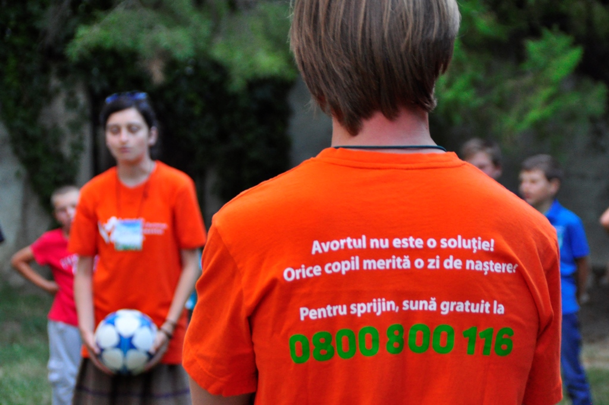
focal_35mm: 129
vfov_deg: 10.6
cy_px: 202
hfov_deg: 15.9
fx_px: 2179
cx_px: 304
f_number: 5.6
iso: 1000
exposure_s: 1/25
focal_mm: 86
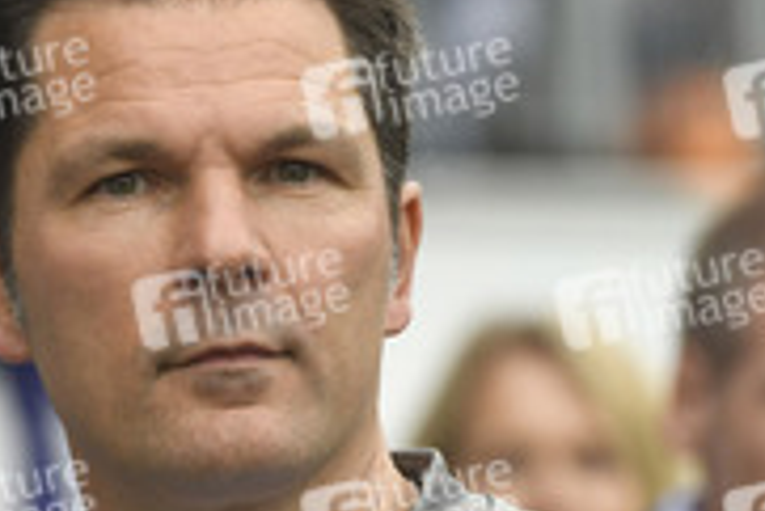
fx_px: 10569
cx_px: 298
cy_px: 405
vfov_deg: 2.8
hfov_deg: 4.1
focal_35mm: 497
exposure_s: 1/2500
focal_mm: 200
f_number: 5
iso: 1000
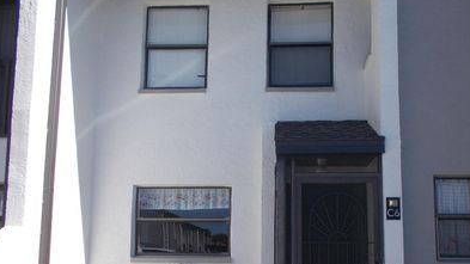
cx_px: 263
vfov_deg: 32.3
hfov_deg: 55.1
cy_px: 191
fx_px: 449
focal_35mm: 36
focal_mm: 4.6
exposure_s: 1/125
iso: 80
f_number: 8
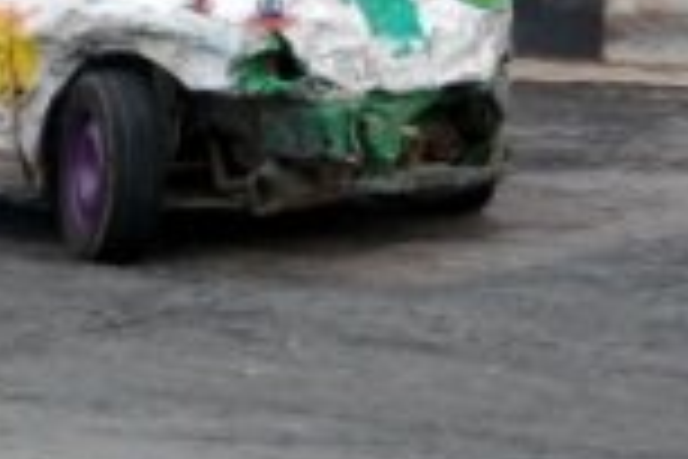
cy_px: -176
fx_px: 6614
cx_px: -310
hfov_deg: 5.9
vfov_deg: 4.0
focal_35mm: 346
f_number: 5.3
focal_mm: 55
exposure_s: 1/500
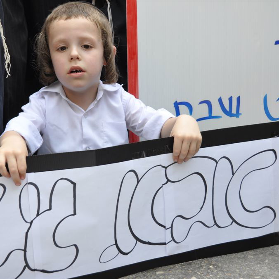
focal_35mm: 54
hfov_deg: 31.5
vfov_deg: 31.6
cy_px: 140
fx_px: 492
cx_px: 106
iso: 320
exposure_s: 1/125
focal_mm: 28
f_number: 5.6
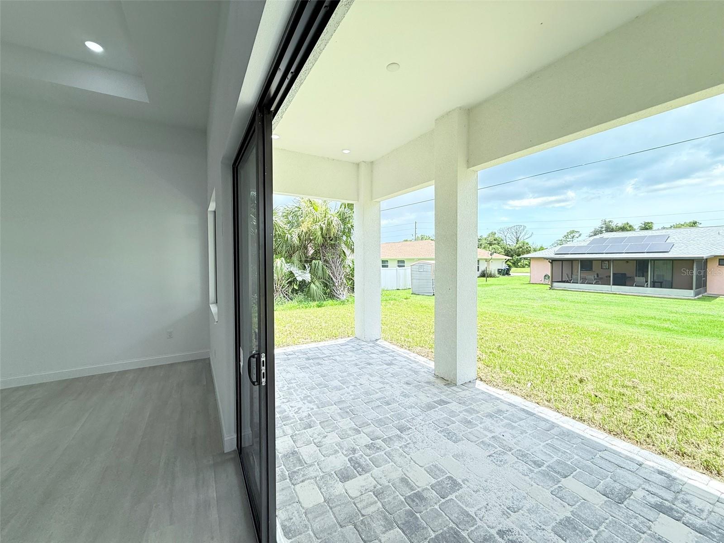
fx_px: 293
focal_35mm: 14
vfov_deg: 85.7
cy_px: 272
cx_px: 362
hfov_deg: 102.1
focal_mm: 2.22
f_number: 2.2
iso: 64
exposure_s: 1/386
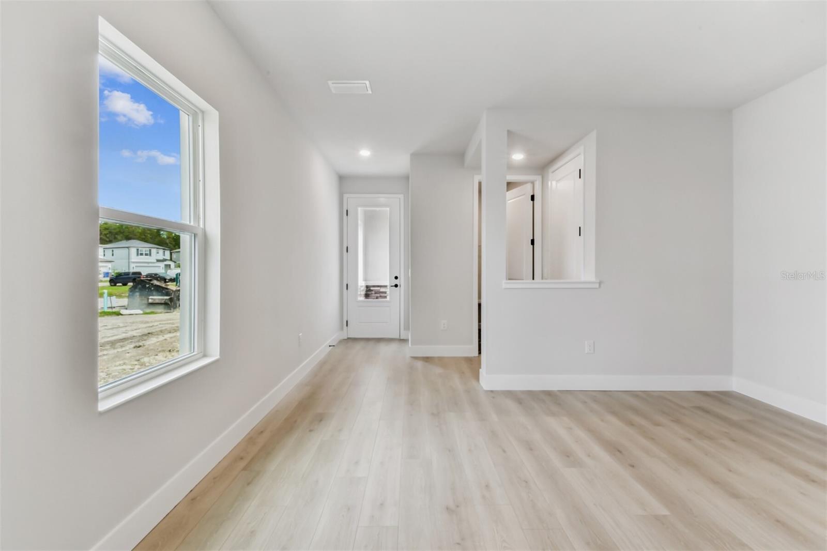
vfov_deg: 77.3
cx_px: 414
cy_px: 276
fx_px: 344
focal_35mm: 15
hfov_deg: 100.4
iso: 100
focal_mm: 10
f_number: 22
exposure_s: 1/4
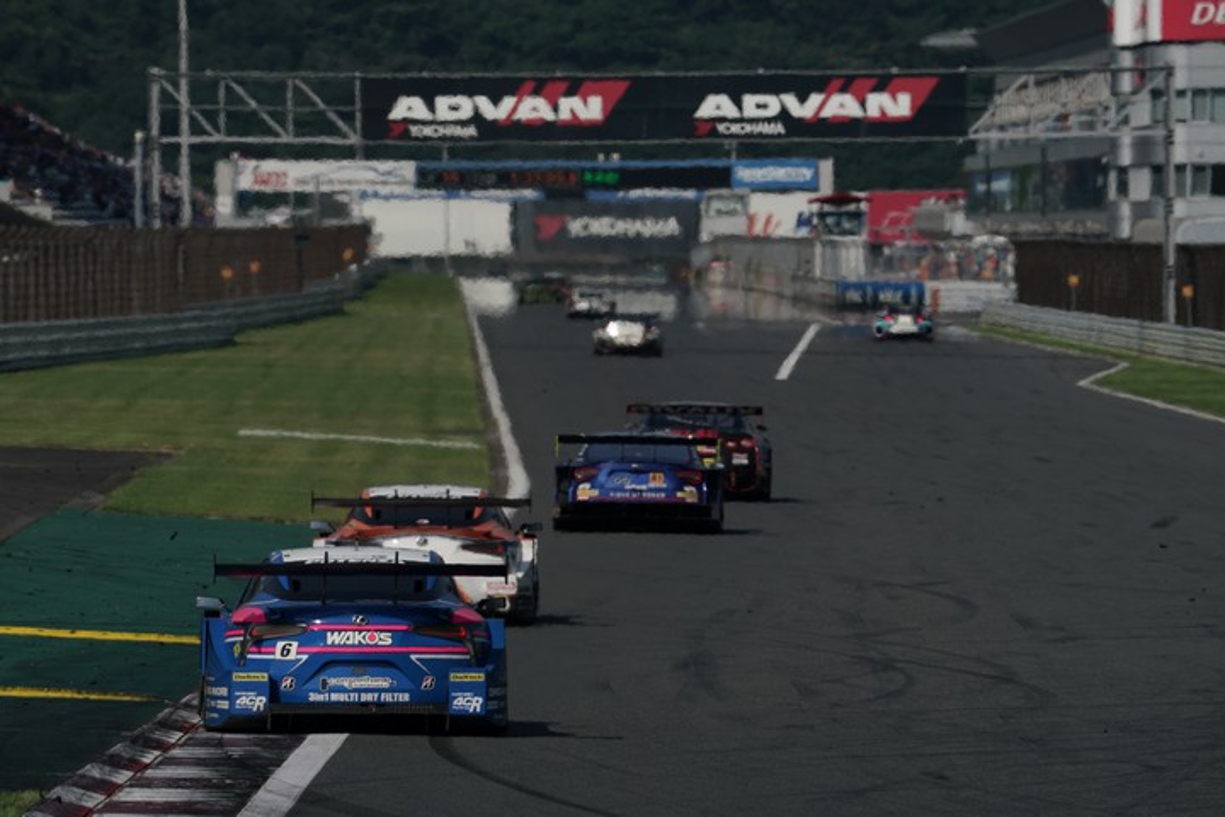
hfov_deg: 4.1
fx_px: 17013
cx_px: 612
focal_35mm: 500
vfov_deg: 2.7
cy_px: 408
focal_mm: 500
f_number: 11
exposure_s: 1/1000
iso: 200
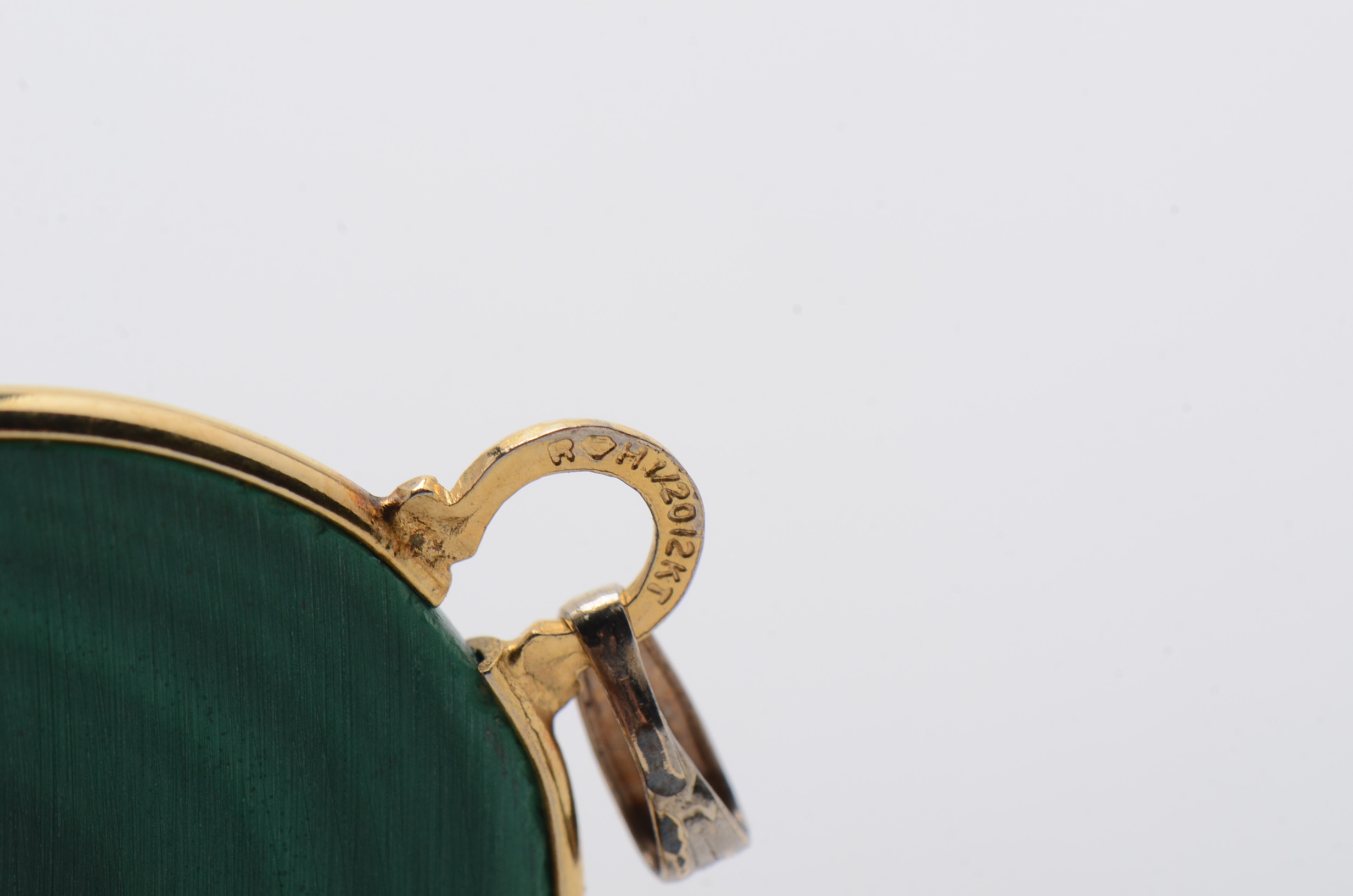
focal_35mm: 128
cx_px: 676
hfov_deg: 16.1
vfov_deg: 10.7
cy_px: 448
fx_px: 4782
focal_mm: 85
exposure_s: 1/160
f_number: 16
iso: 200
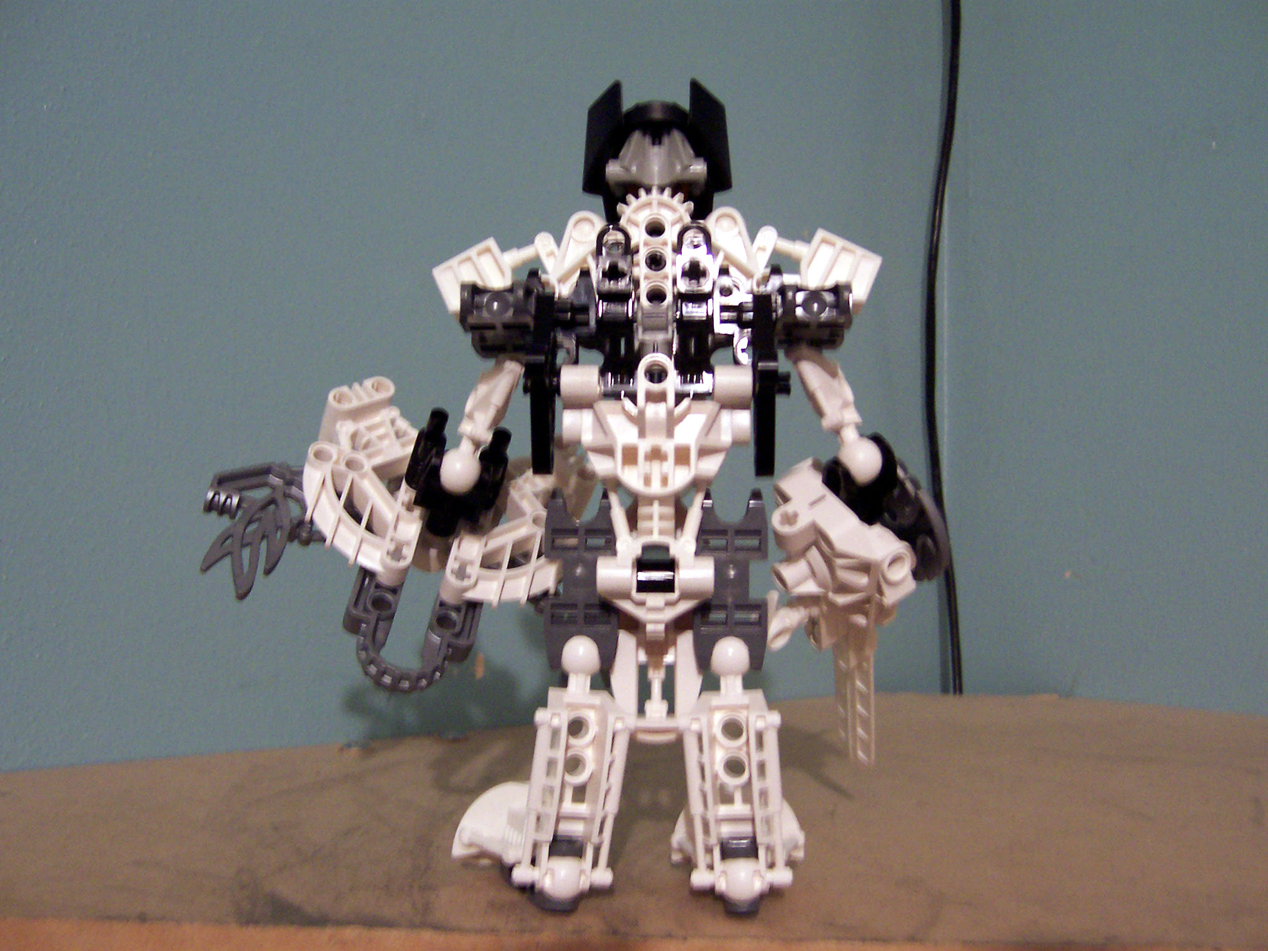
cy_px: 476
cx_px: 634
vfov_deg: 39.7
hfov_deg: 51.4
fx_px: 1319
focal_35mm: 36
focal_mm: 5.6
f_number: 2.8
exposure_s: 1/8
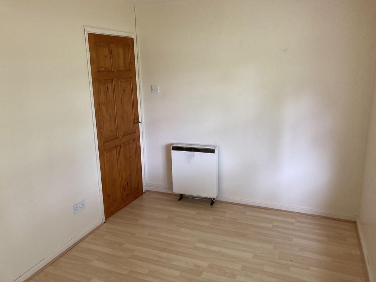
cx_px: 188
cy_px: 141
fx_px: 304
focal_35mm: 28
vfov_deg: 49.7
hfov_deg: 63.4
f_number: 1.8
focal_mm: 3.99
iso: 125
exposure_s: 1/60
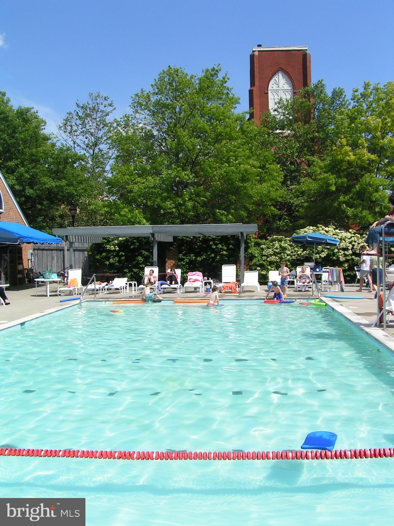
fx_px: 577
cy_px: 263
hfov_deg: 37.7
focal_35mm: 38
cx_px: 197
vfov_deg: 49.0
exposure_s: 1/500
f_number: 5.6
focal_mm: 5.8
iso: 50
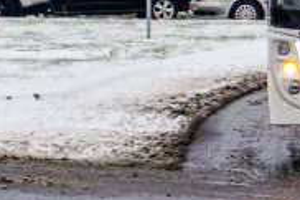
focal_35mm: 321
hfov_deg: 6.3
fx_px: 2673
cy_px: -200
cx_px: 458
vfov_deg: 4.2
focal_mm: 30
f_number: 4
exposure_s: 1/500
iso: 200
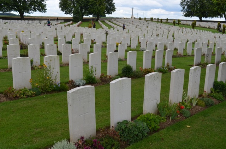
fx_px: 244
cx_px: 113
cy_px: 74
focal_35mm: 39
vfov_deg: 34.1
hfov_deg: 49.6
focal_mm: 26
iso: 180
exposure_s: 1/250
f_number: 8
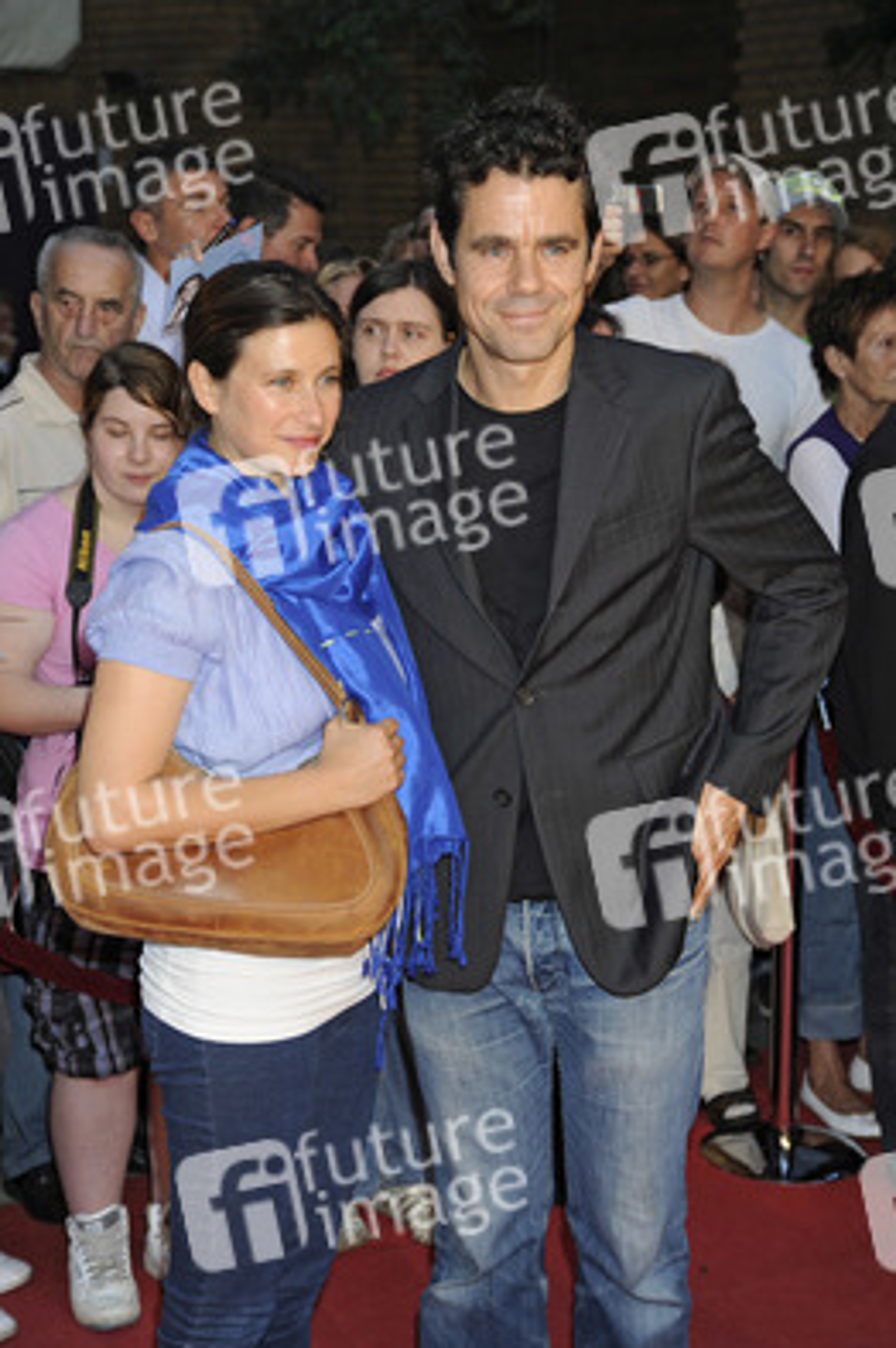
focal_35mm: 71
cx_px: 451
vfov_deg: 28.5
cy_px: 677
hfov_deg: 19.2
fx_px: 2655
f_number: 6.3
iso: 500
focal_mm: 70
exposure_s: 1/200
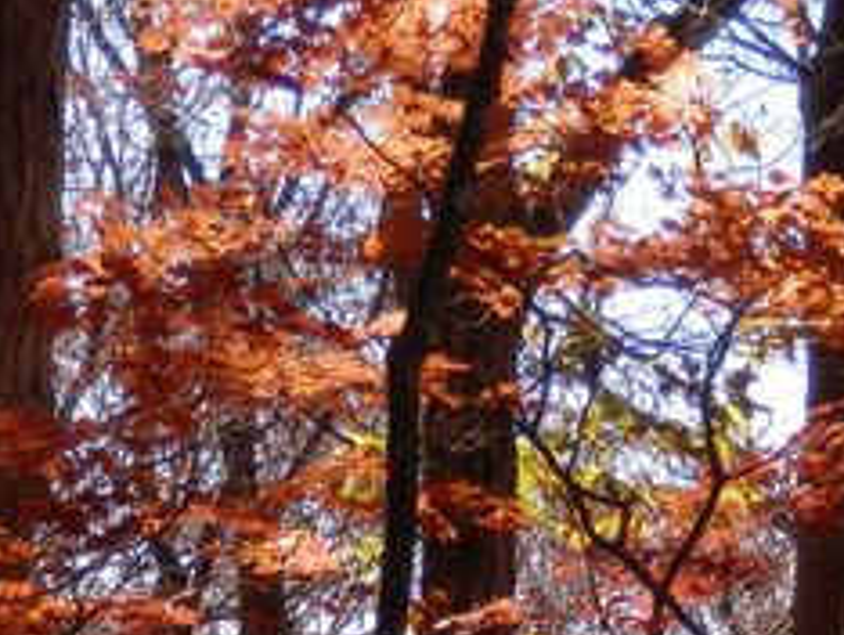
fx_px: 5003
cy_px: 956
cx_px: 105
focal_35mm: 205
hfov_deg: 9.6
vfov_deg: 7.1
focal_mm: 10.8
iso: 80
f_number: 4.2
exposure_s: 1/200
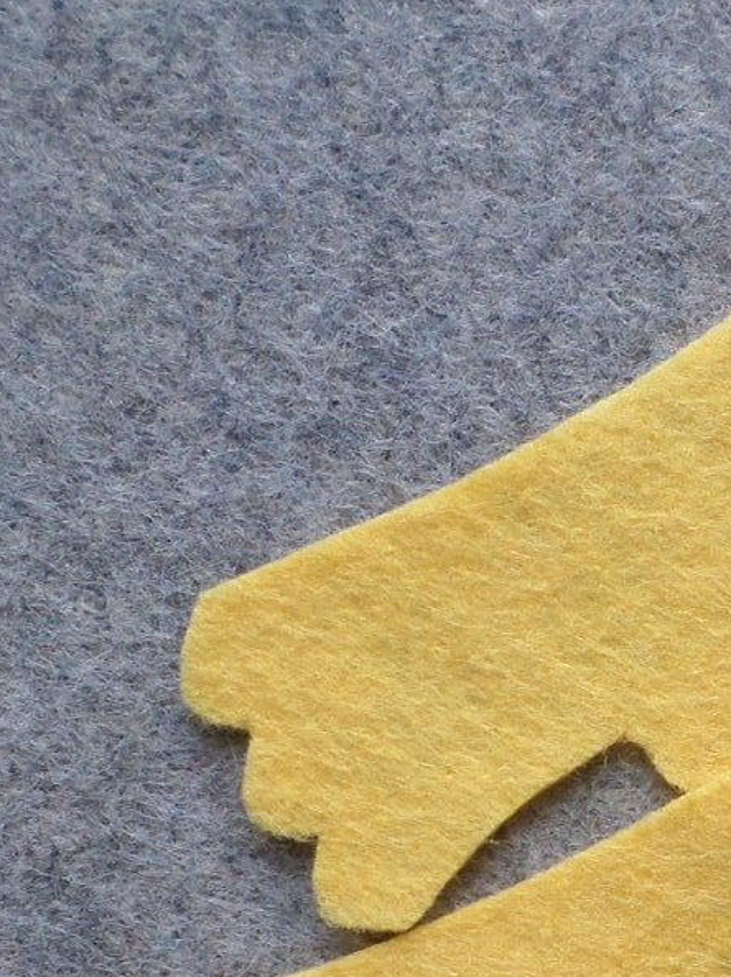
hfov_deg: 17.4
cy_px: 893
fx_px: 2283
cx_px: 851
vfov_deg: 23.5
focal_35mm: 81
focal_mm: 4.5
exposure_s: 1/45
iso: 80
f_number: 2.5
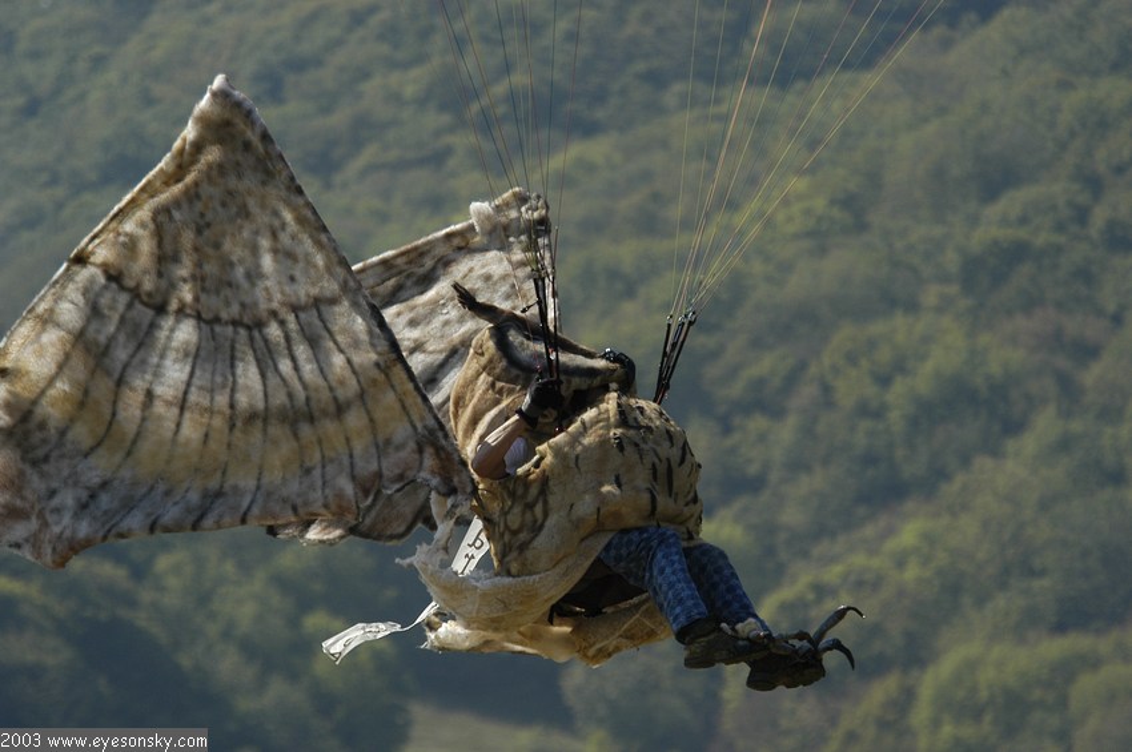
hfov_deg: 5.3
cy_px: 376
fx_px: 12251
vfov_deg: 3.5
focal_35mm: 390
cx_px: 566
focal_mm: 260
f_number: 5.3
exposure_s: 1/1000
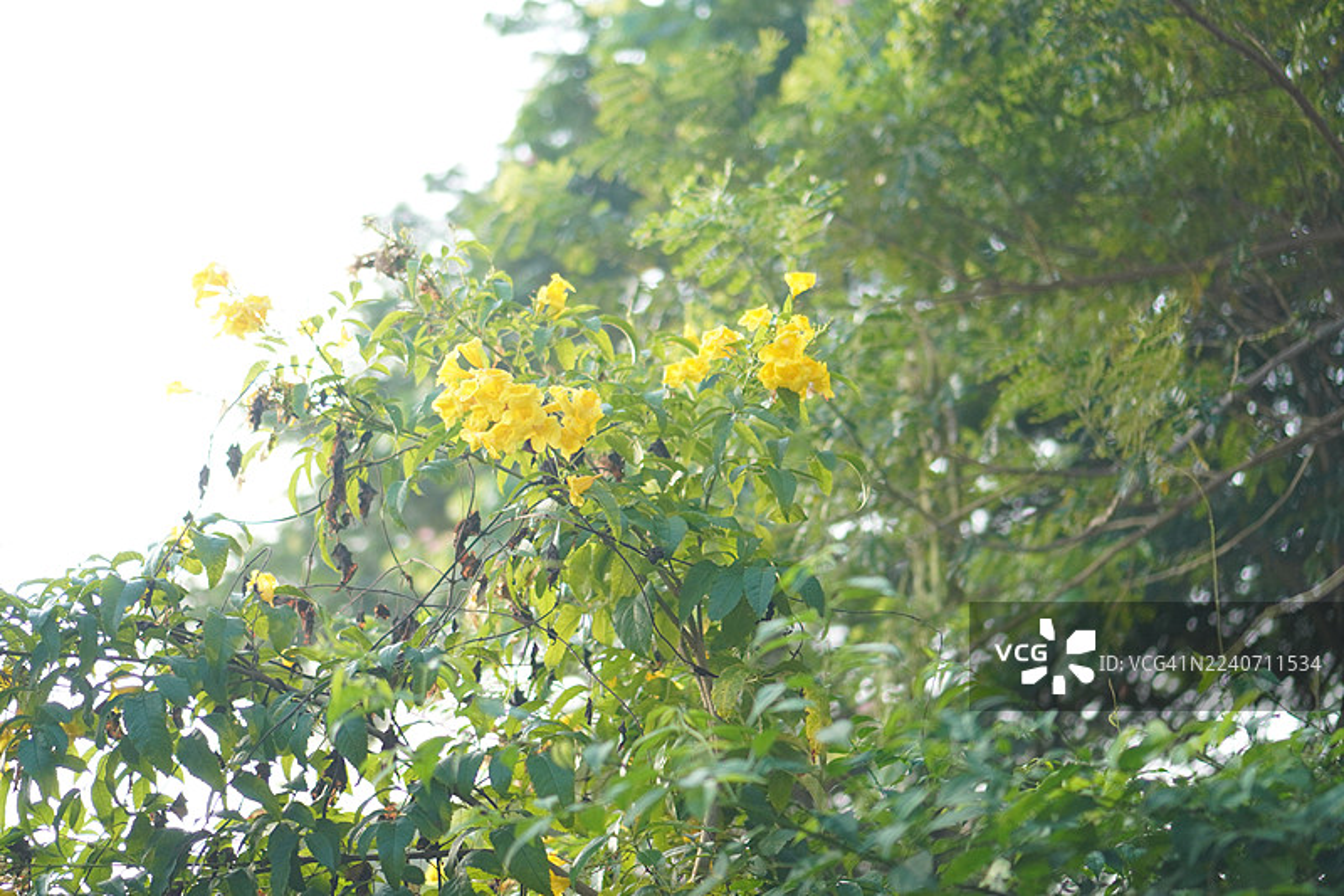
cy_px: 448
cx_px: 672
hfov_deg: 37.9
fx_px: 1959
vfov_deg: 25.7
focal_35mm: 52
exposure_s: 1/1600
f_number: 1.8
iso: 800
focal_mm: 35
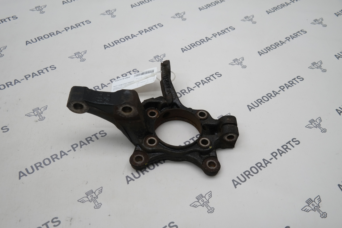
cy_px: 114
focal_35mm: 36
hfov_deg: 53.1
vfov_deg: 36.9
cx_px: 171
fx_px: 342
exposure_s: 1/100
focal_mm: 24
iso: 200
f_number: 4
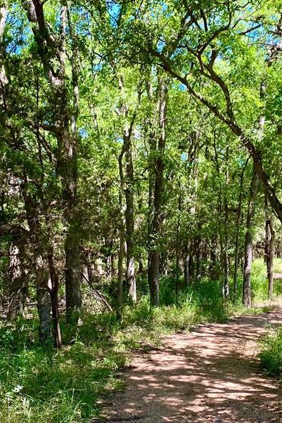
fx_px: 541
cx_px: 172
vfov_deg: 42.4
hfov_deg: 29.1
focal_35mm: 46
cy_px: 265
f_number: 1.8
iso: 32
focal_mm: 4.25
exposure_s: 1/189
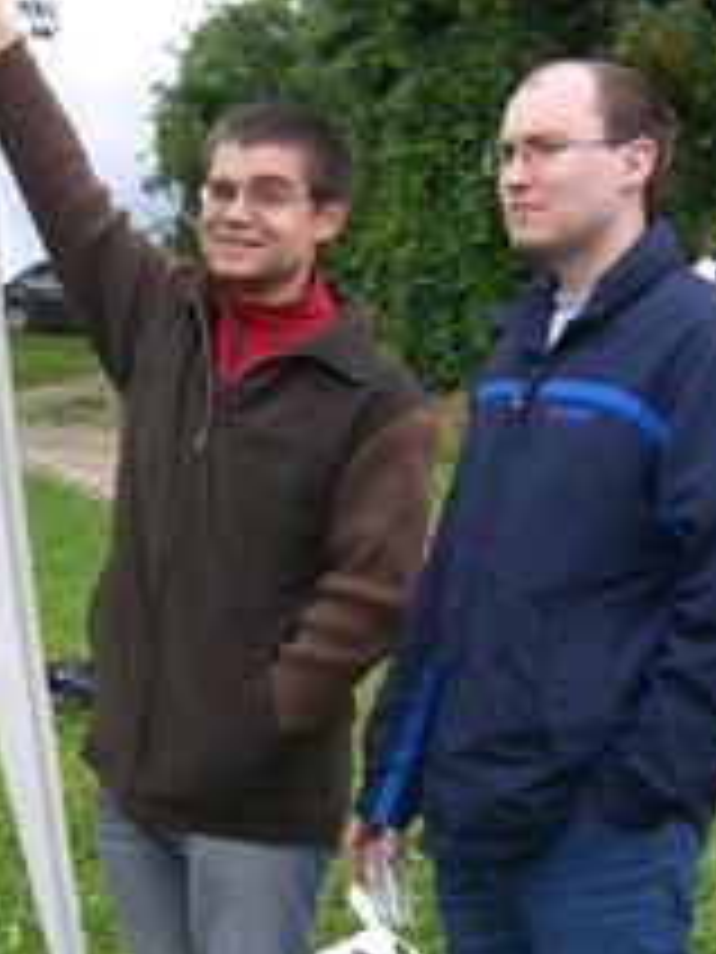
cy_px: 716
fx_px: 2372
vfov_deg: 22.5
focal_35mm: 86
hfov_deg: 17.1
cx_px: 225
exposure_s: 1/200
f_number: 2.7
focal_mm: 6.2
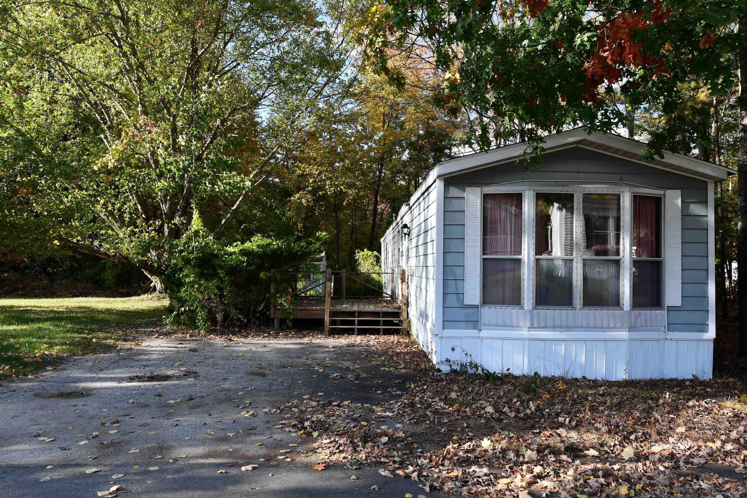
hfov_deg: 67.4
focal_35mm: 27
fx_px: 560
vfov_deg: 47.9
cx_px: 374
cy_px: 249
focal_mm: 18
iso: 200
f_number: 6.3
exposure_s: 1/250
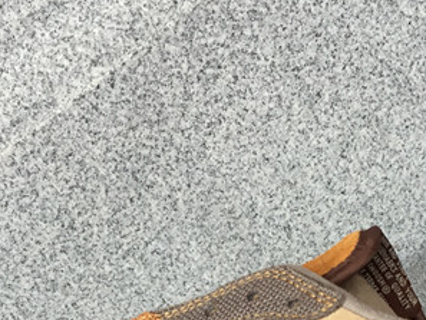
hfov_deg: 20.7
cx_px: 327
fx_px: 1157
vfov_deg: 15.3
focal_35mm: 94
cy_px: 362
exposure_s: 1/100
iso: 40
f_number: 2.4
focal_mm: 3.3
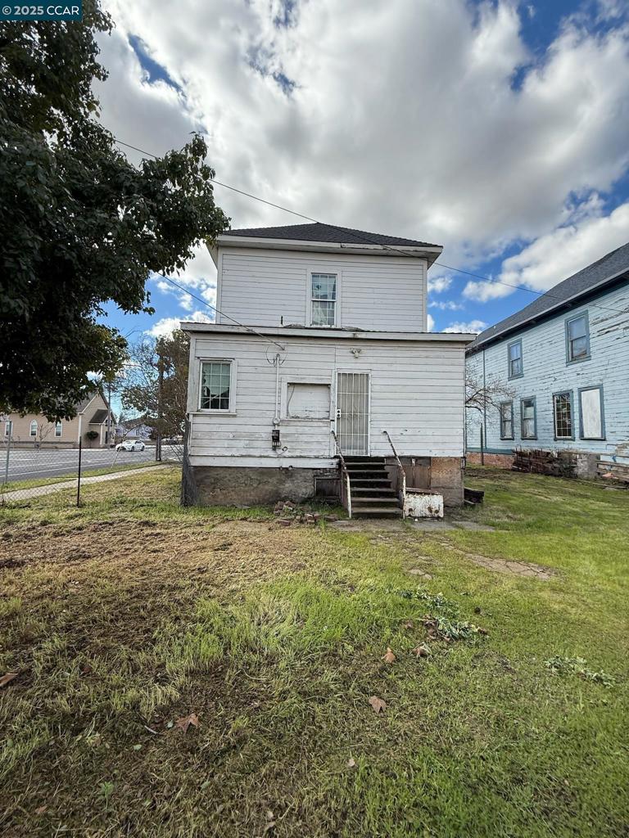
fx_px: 339
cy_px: 419
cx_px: 314
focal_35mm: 14
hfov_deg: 85.7
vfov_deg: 102.1
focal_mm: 2.22
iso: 64
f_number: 2.2
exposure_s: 1/1189
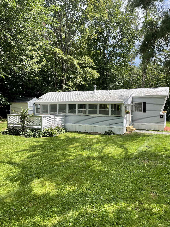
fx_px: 170
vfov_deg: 67.3
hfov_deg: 53.1
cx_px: 85
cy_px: 114
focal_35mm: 26
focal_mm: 4.2
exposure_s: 1/1304
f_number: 1.6
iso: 32
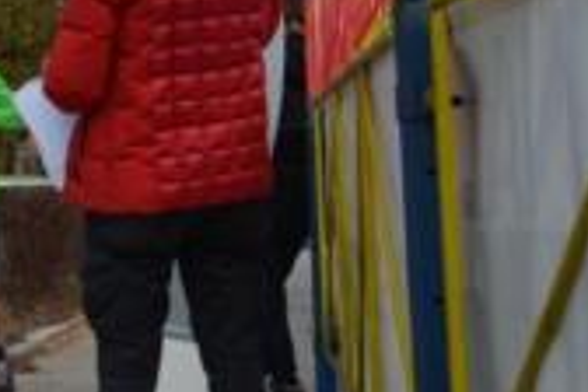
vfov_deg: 12.7
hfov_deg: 17.7
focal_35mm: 107
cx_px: -210
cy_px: 56
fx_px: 1748
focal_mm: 24
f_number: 4
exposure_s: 1/1000
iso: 400
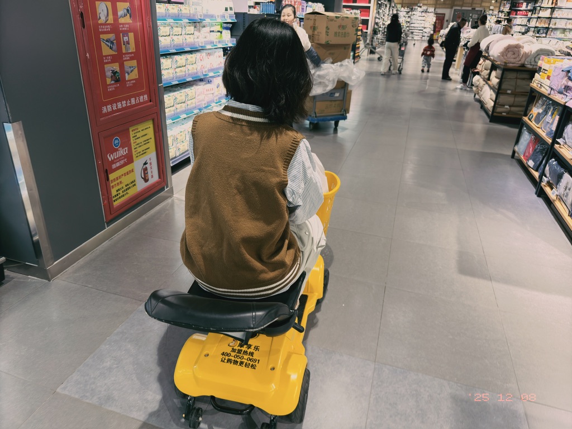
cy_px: 214
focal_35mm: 24
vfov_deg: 56.8
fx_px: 397
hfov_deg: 71.6
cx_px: 286
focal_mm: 6.76
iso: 80
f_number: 1.78
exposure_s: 1/100
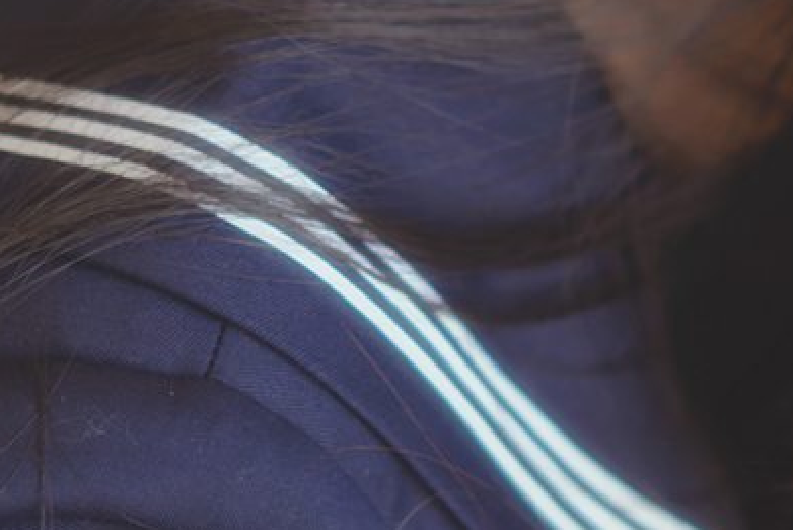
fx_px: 5068
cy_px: 721
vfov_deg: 5.9
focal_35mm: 230
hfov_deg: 8.8
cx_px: 1058
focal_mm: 50
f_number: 1.4
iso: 160
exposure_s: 1/100
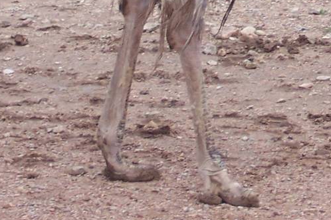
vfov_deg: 3.1
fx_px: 4054
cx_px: 276
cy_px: -262
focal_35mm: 441
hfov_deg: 4.7
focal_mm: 22
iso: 80
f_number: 4.8
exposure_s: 1/250
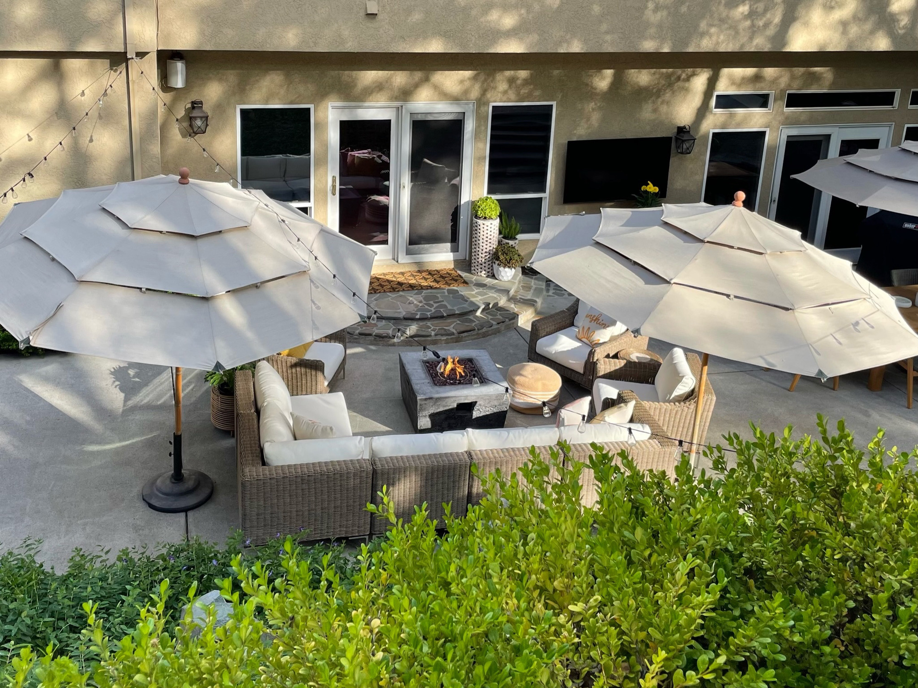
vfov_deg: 53.1
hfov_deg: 67.3
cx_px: 459
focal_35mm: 26
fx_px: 690
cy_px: 344
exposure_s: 1/606
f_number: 1.6
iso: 32
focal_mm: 4.2
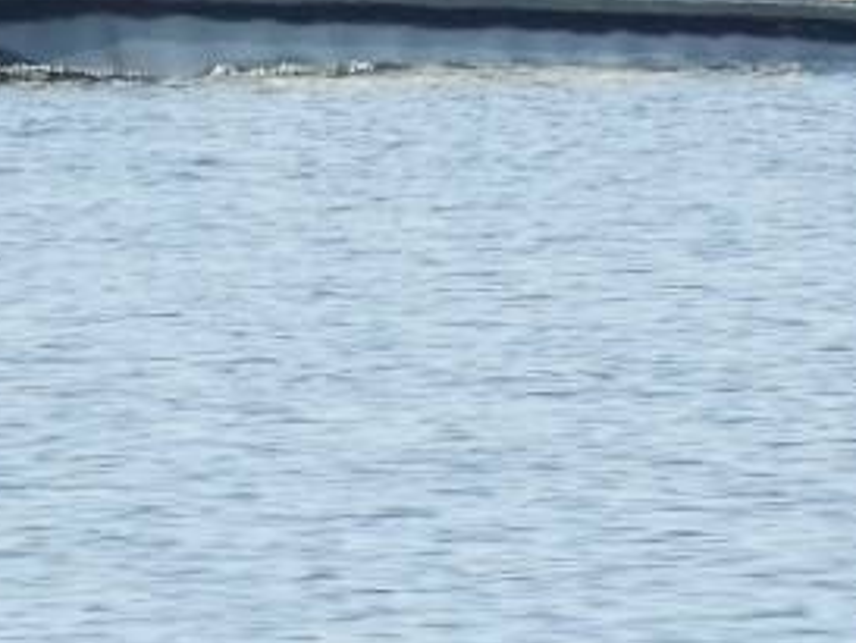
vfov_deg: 0.4
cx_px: 251
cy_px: -364
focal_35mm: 4213
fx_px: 104227
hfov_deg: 0.5
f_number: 5.6
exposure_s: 1/400
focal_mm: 143.3
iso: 100
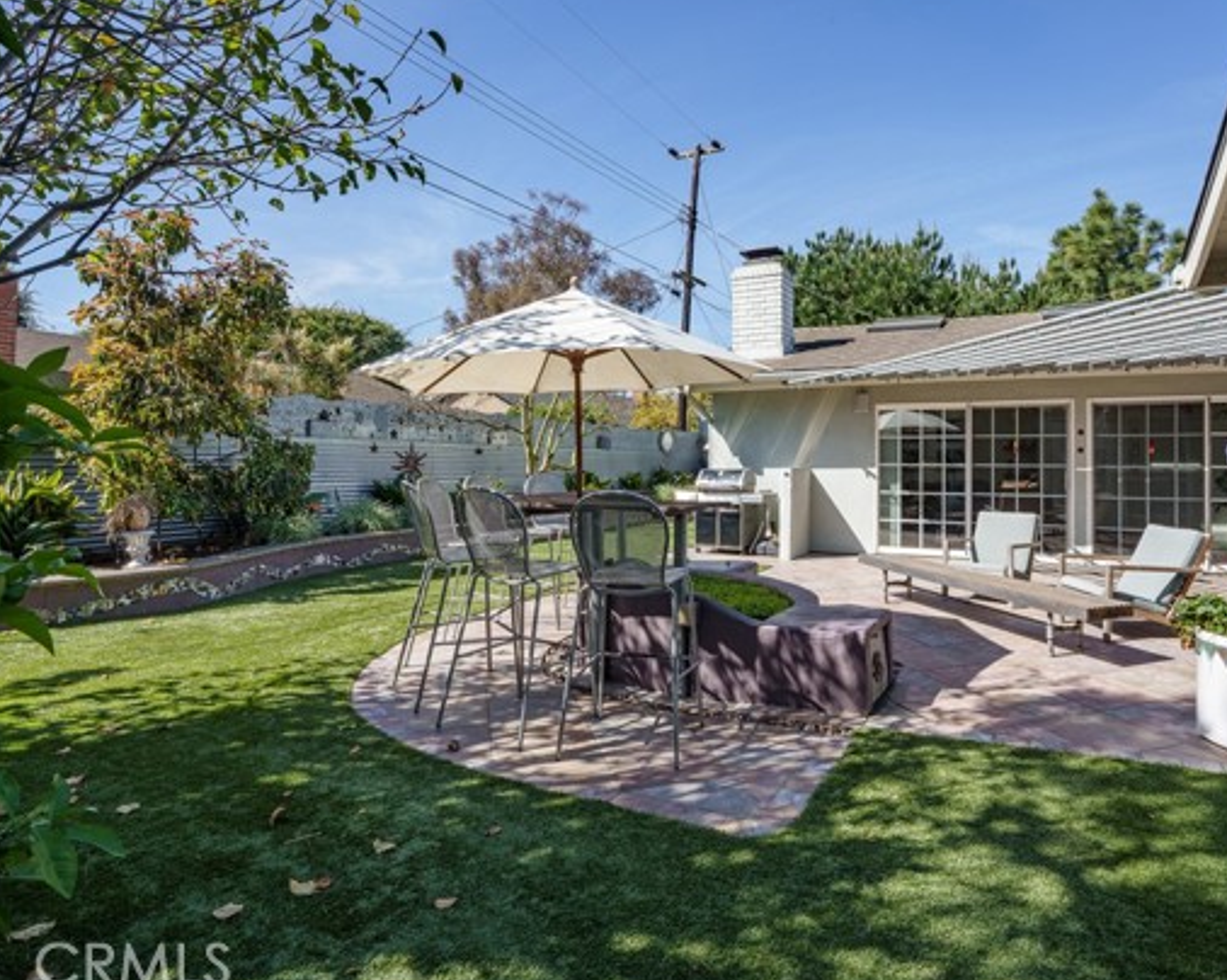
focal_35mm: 19
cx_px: 718
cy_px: 483
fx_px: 689
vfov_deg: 70.8
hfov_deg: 82.6
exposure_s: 1/2500
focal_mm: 16
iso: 400
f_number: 16
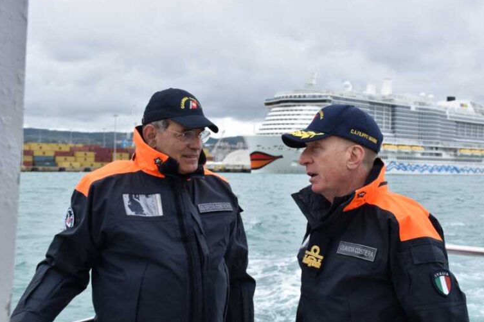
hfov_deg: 32.8
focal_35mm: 61
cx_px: 275
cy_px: 158
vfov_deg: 22.3
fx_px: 820
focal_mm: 34
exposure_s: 1/250
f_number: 8
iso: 200
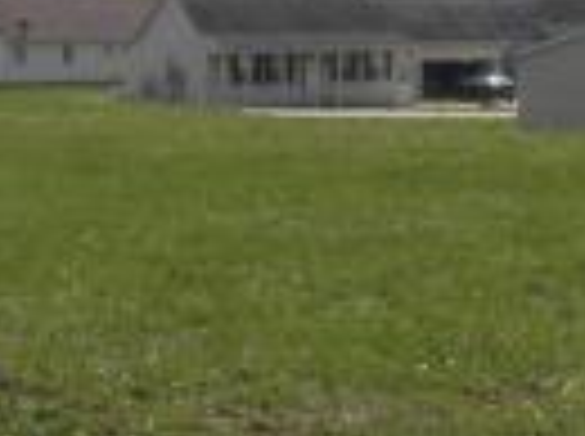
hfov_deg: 16.8
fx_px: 1974
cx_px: 423
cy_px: 72
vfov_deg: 12.6
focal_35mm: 117
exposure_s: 1/800
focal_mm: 6.3
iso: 64
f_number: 5.6
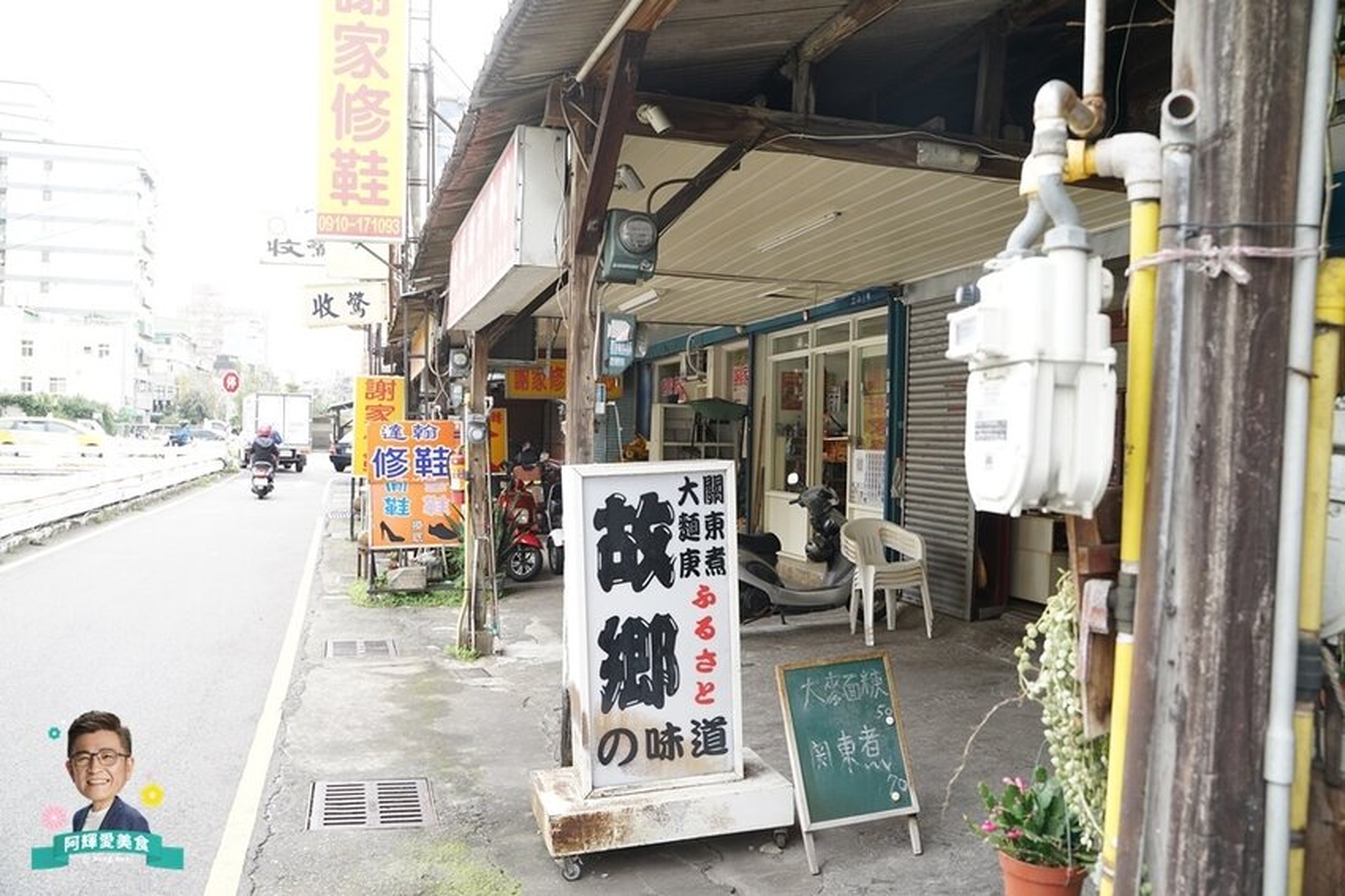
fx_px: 1046
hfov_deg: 65.5
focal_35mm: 28
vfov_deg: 46.4
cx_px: 672
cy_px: 448
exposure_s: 1/80
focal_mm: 28
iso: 200
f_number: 5.6
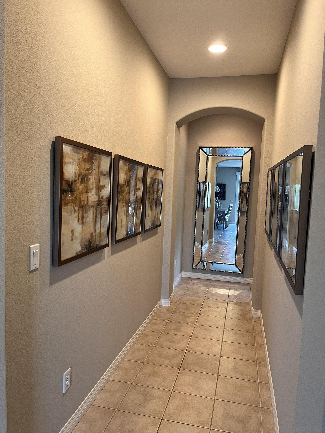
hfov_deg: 53.1
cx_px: 162
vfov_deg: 67.3
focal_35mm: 26
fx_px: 325
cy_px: 216
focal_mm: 5.1
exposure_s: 1/60
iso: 125
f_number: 1.6
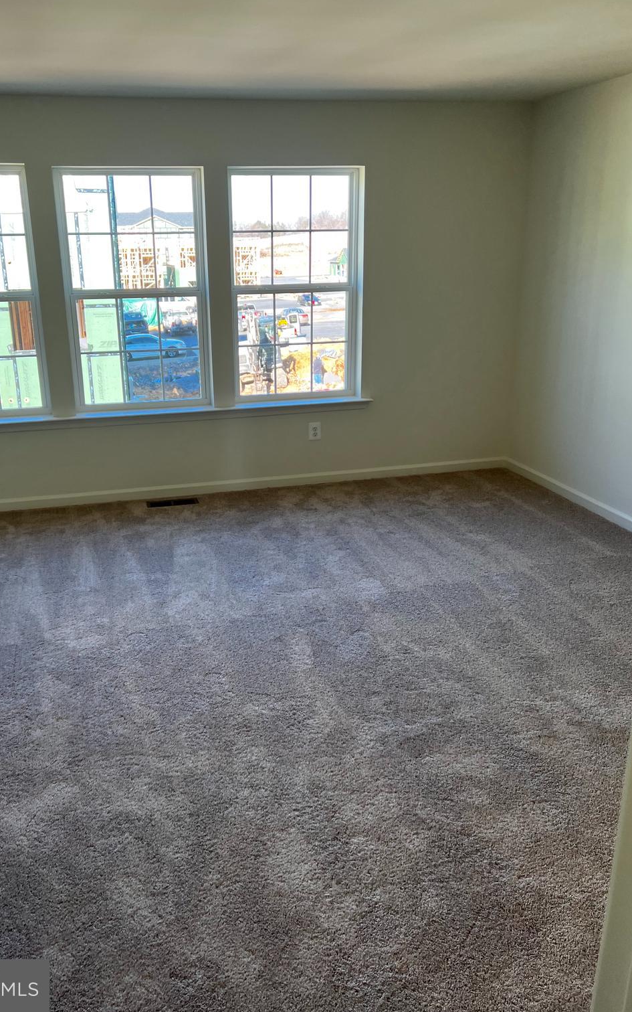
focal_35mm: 28
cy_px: 500
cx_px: 268
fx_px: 772
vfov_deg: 66.5
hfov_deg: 44.4
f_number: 1.5
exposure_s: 1/163
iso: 50
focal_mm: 5.7
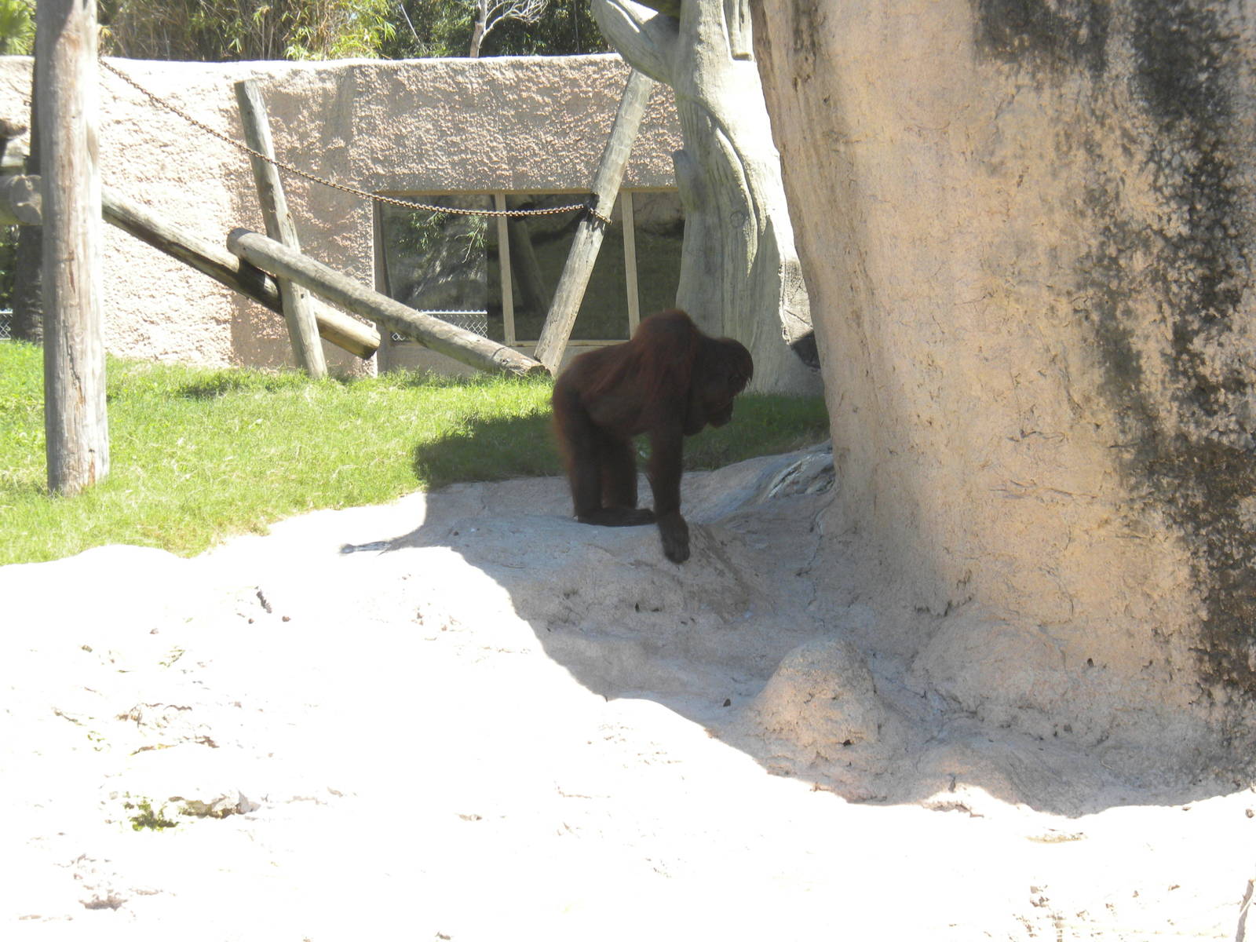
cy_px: 471
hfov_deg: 19.6
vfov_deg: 14.8
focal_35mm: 100
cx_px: 628
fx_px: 3628
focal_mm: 17.7
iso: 90
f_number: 5.1
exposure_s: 1/186
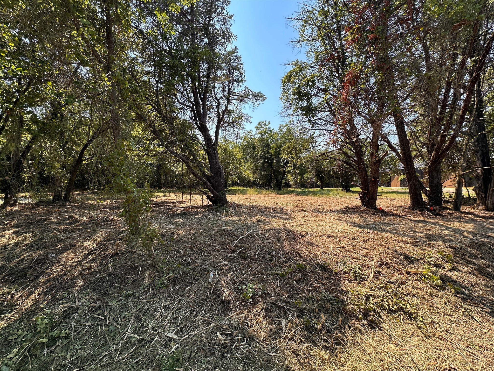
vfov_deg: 85.7
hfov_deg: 102.1
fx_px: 200
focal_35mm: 14
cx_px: 247
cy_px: 186
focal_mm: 2.22
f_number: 2.2
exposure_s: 1/587
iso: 40
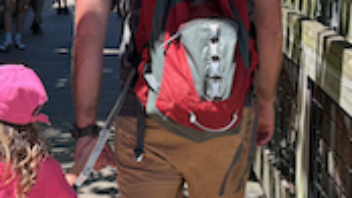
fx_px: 896
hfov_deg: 22.2
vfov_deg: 12.6
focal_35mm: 96
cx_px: 150
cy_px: 85
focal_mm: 6.76
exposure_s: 1/1361
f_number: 1.78
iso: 80
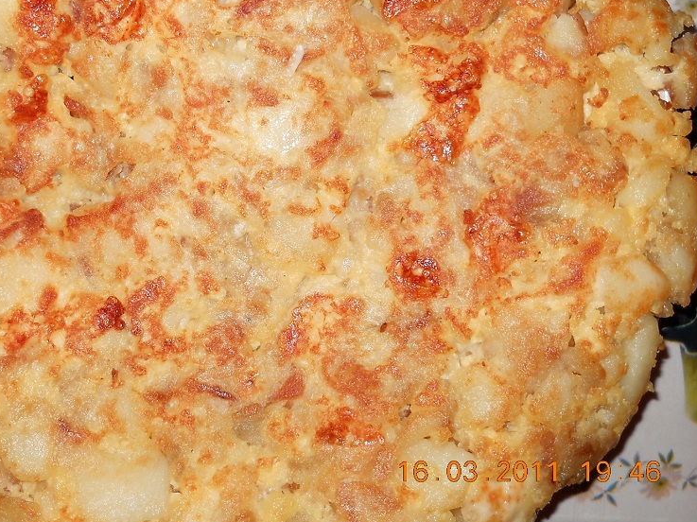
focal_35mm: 55
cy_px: 191
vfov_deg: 26.4
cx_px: 235
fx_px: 1107
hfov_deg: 34.6
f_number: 3.1
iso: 80
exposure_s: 1/30
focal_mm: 6.72
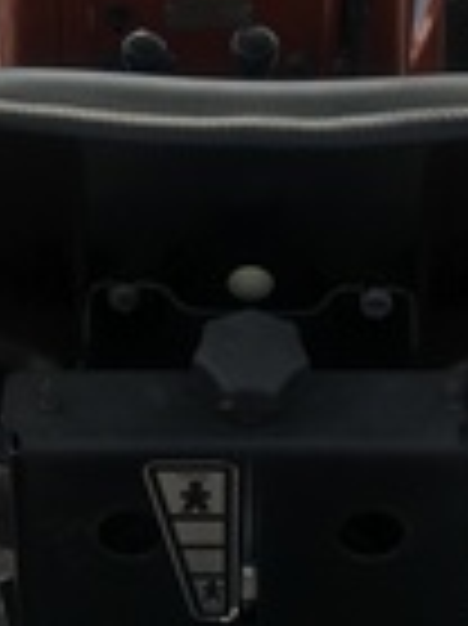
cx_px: 146
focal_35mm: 86
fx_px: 1553
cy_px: -176
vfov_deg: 20.8
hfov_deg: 17.1
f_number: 2.2
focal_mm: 4.15
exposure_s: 1/986
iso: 25
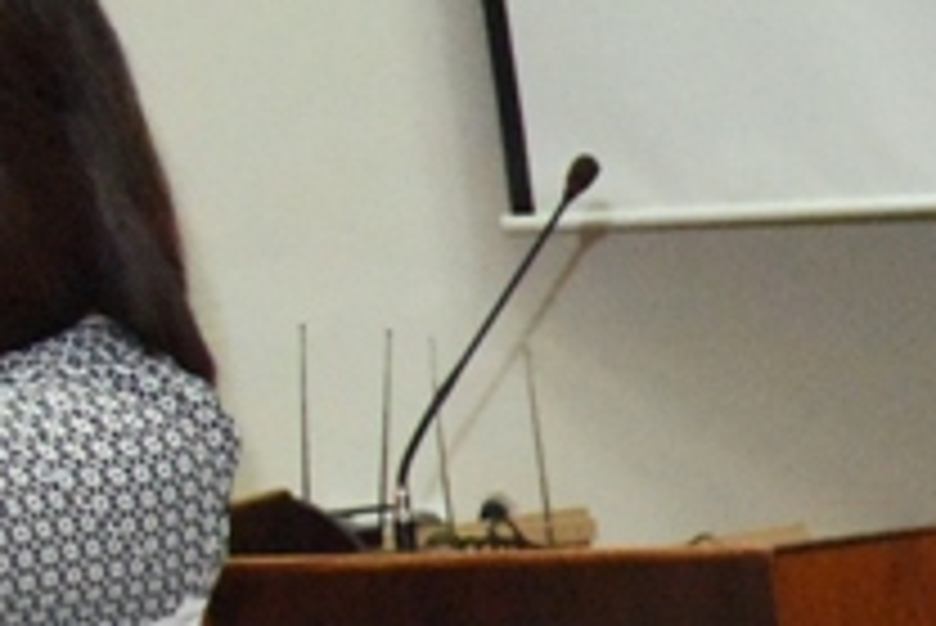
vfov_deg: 11.2
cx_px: 2156
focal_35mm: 118
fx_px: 3070
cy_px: 939
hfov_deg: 13.4
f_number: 11
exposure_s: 1/250
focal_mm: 24
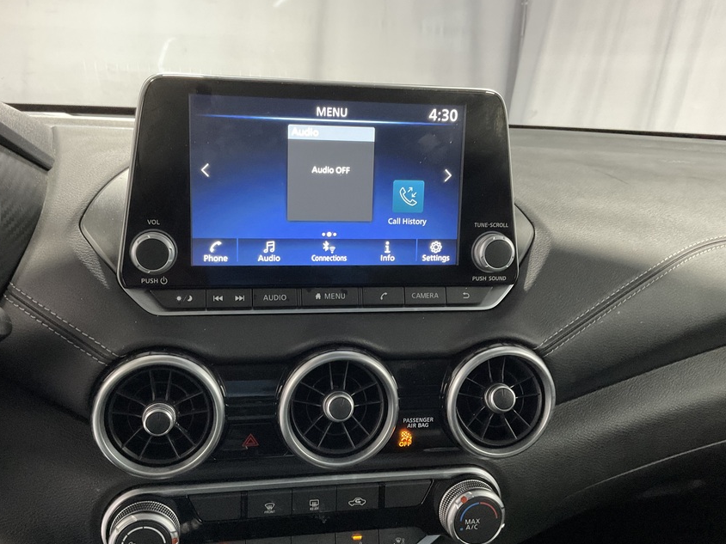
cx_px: 335
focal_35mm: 33
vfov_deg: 42.9
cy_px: 275
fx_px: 692
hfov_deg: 55.3
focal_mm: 3
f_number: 1.8
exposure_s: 1/60
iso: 250
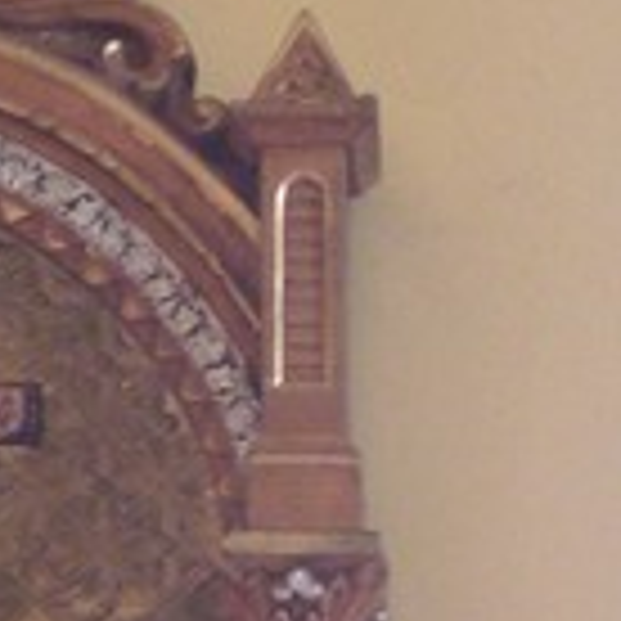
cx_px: -284
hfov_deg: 5.4
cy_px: 578
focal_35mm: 323
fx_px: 6556
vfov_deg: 5.4
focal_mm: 12.6
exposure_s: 1/40
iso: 200
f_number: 3.2
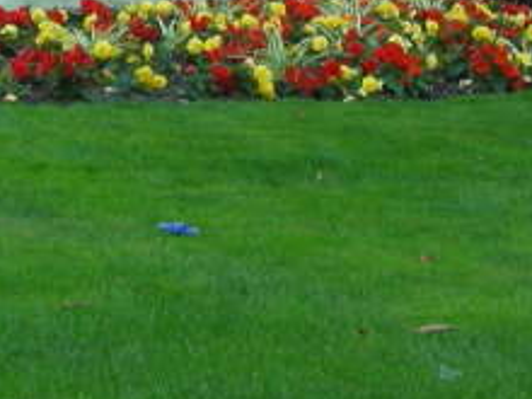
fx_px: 2505
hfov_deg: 12.1
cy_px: -111
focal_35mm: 163
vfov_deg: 9.0
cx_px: 73
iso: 50
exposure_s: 1/43.4
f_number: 3
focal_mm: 5.8
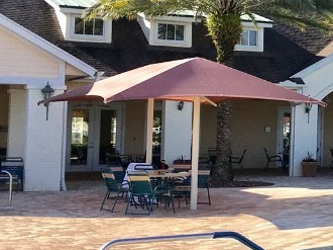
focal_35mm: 90
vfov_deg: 16.4
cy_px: 86
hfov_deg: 19.0
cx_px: 509
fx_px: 865
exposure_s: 1/1374
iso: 25
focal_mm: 4.15
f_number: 2.2
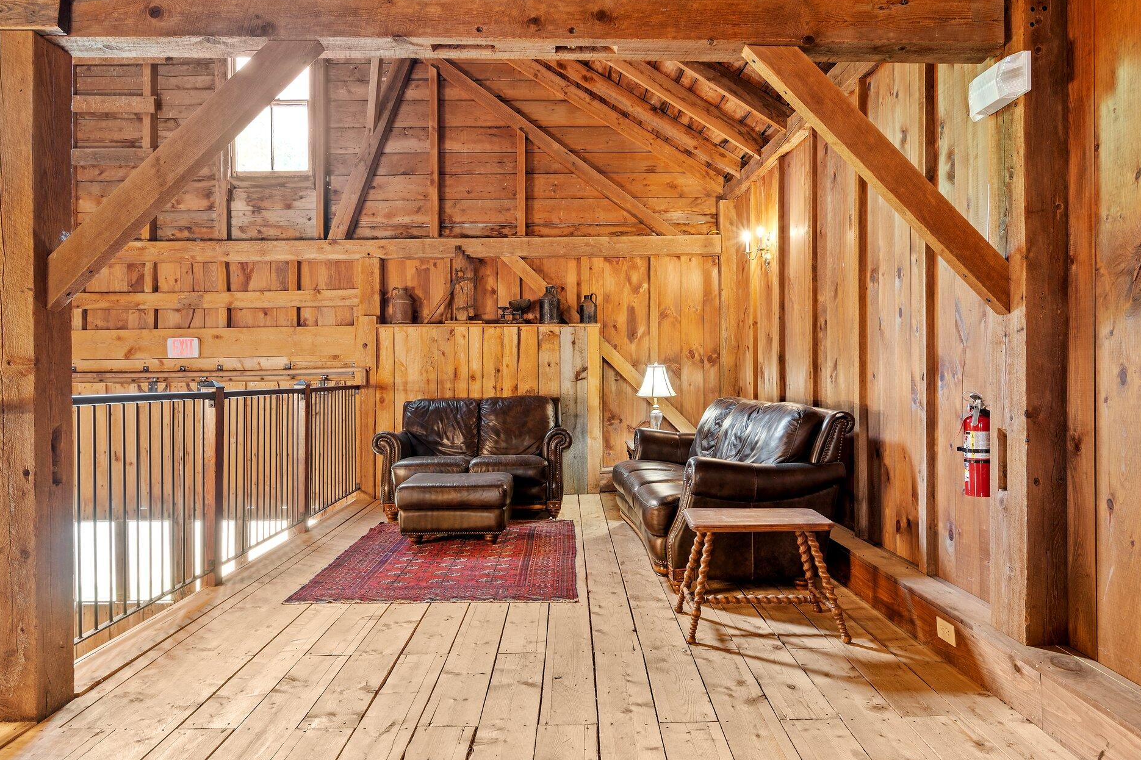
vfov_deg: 55.1
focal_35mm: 23
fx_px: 729
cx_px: 573
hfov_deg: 76.1
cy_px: 369
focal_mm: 21
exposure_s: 8
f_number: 9
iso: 100
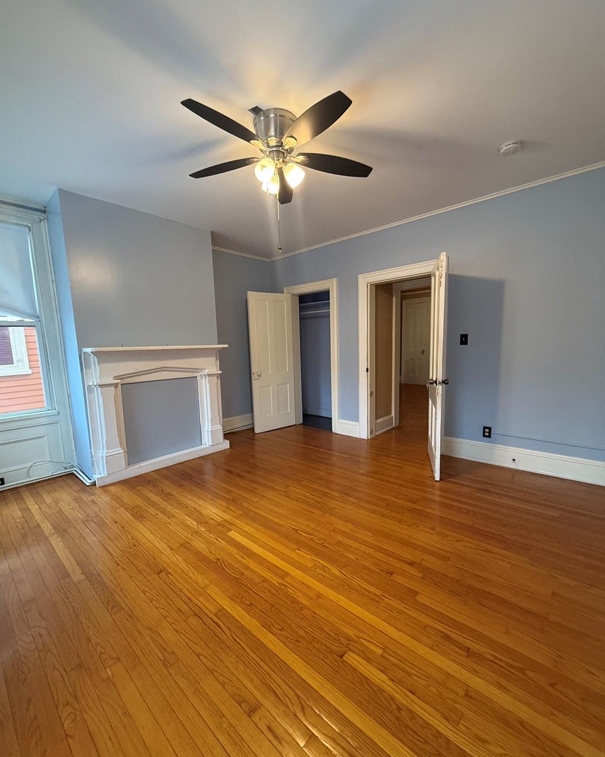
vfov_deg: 96.8
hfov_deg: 84.0
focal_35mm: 15
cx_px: 294
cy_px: 384
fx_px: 336
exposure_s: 1/85
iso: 320
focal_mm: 2.22
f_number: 2.2
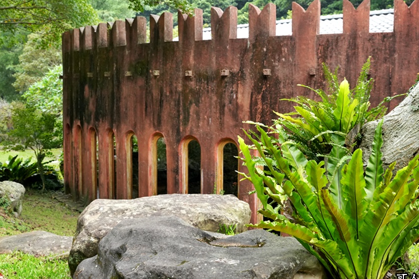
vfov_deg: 27.8
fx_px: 564
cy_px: 135
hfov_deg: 40.7
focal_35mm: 48
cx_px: 208
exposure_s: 1/500
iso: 3200
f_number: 8
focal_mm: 39.4
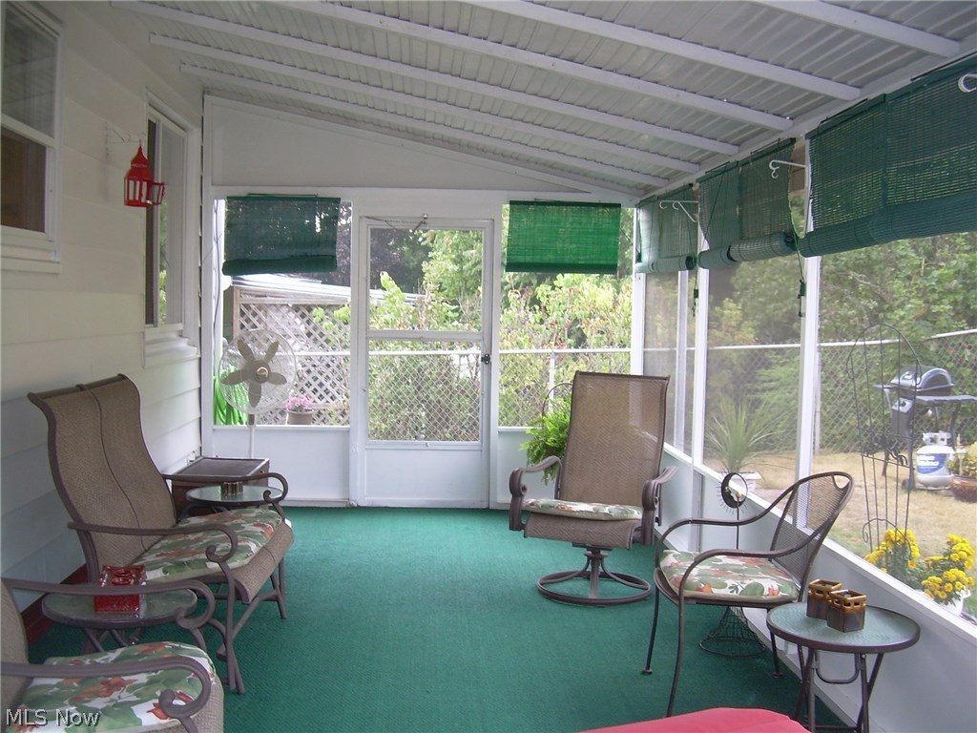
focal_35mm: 38
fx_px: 1073
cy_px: 366
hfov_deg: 49.0
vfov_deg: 37.7
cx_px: 488
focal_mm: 6.3
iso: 50
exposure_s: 1/30
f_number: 2.8
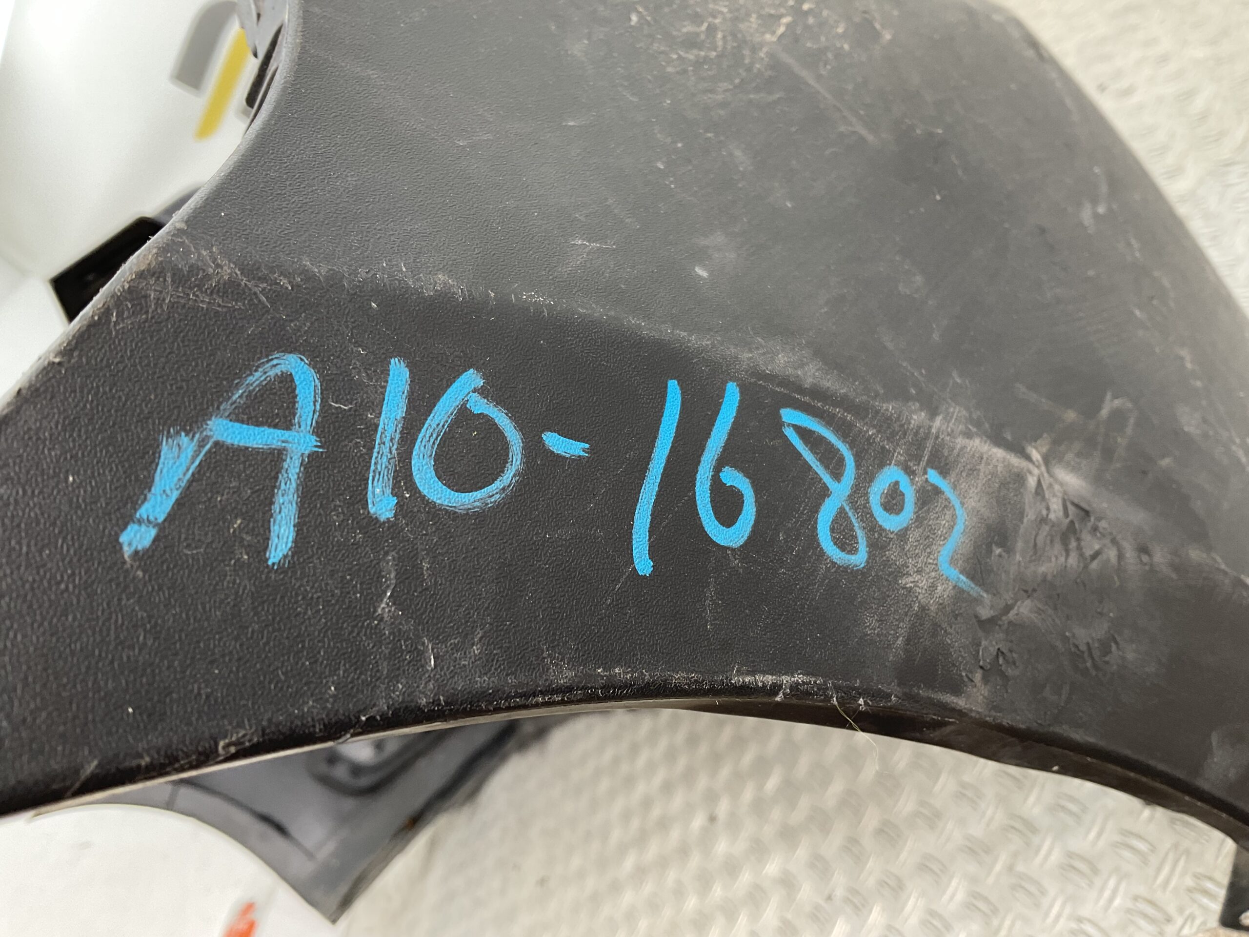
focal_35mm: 29
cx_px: 624
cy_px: 468
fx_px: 1046
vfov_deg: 48.2
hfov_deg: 61.7
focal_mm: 3
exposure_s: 1/60
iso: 40
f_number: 1.8
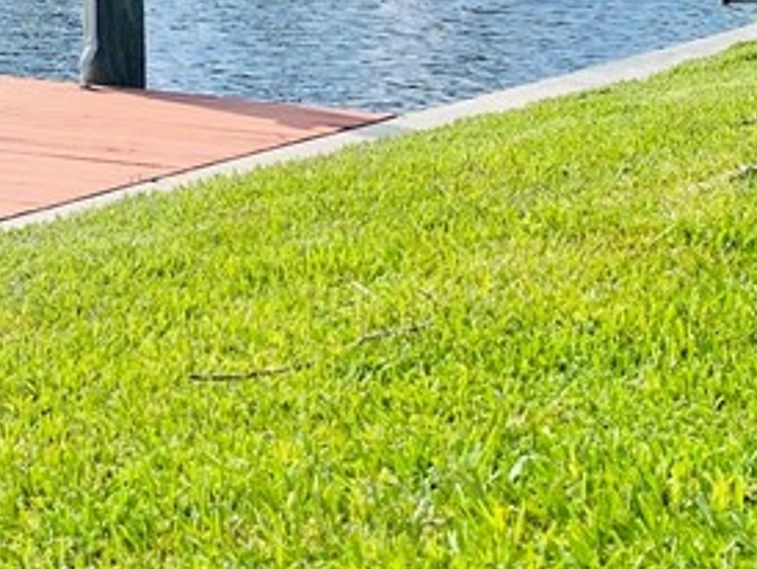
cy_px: -213
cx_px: 152
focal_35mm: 97
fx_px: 2123
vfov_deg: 14.5
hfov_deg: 20.0
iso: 32
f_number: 1.6
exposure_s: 1/3086
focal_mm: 5.1
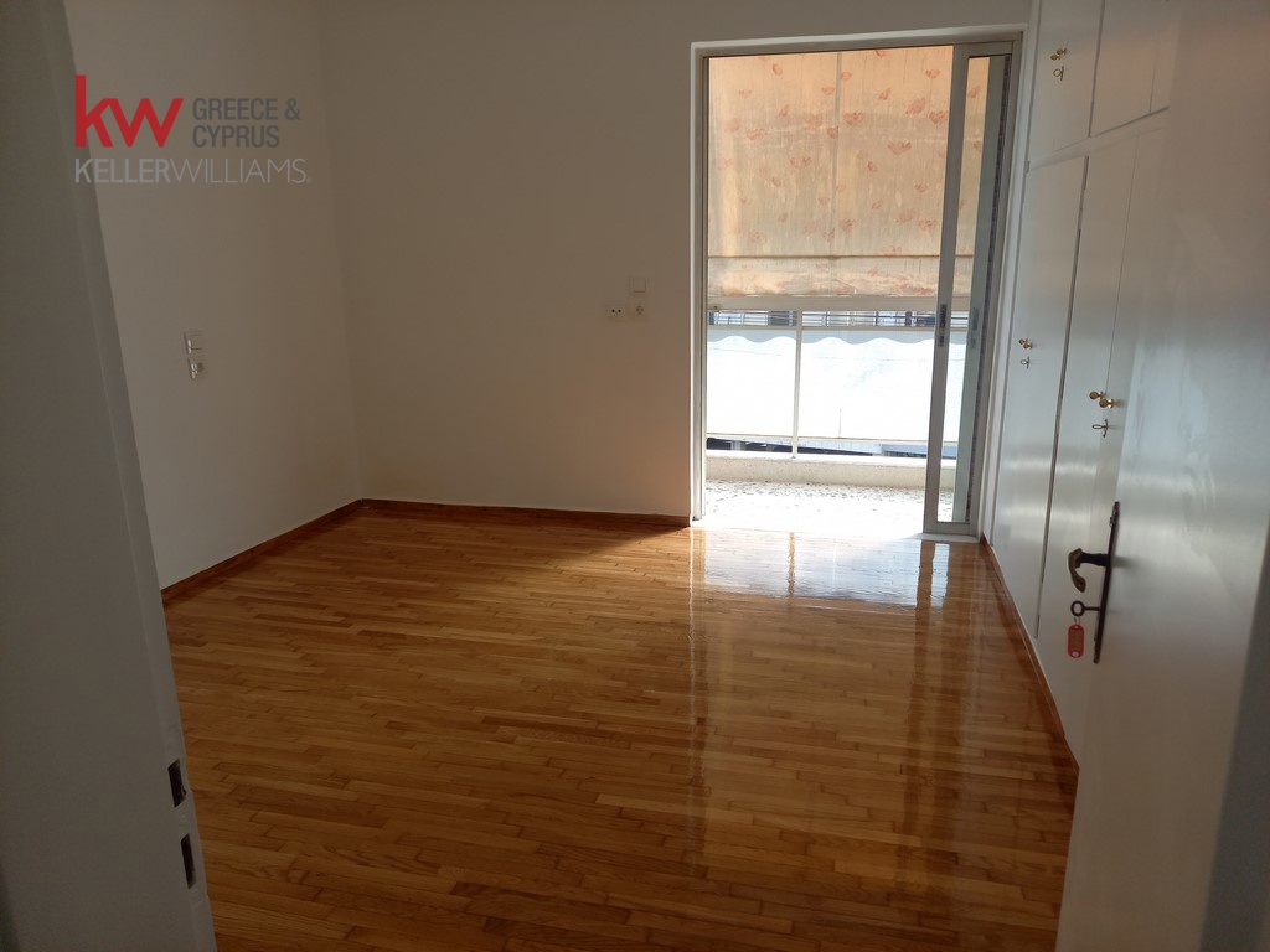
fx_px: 917
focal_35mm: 25
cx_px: 635
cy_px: 476
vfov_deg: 54.9
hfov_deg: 69.4
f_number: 1.8
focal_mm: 4.65
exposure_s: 1/151
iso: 50
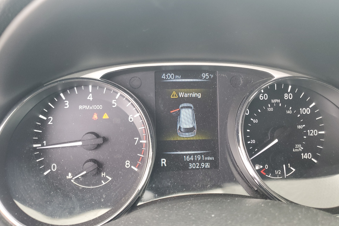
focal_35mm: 28
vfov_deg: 46.4
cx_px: 169
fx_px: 264
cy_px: 106
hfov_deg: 65.5
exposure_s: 1/60.2
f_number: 1.5
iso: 92
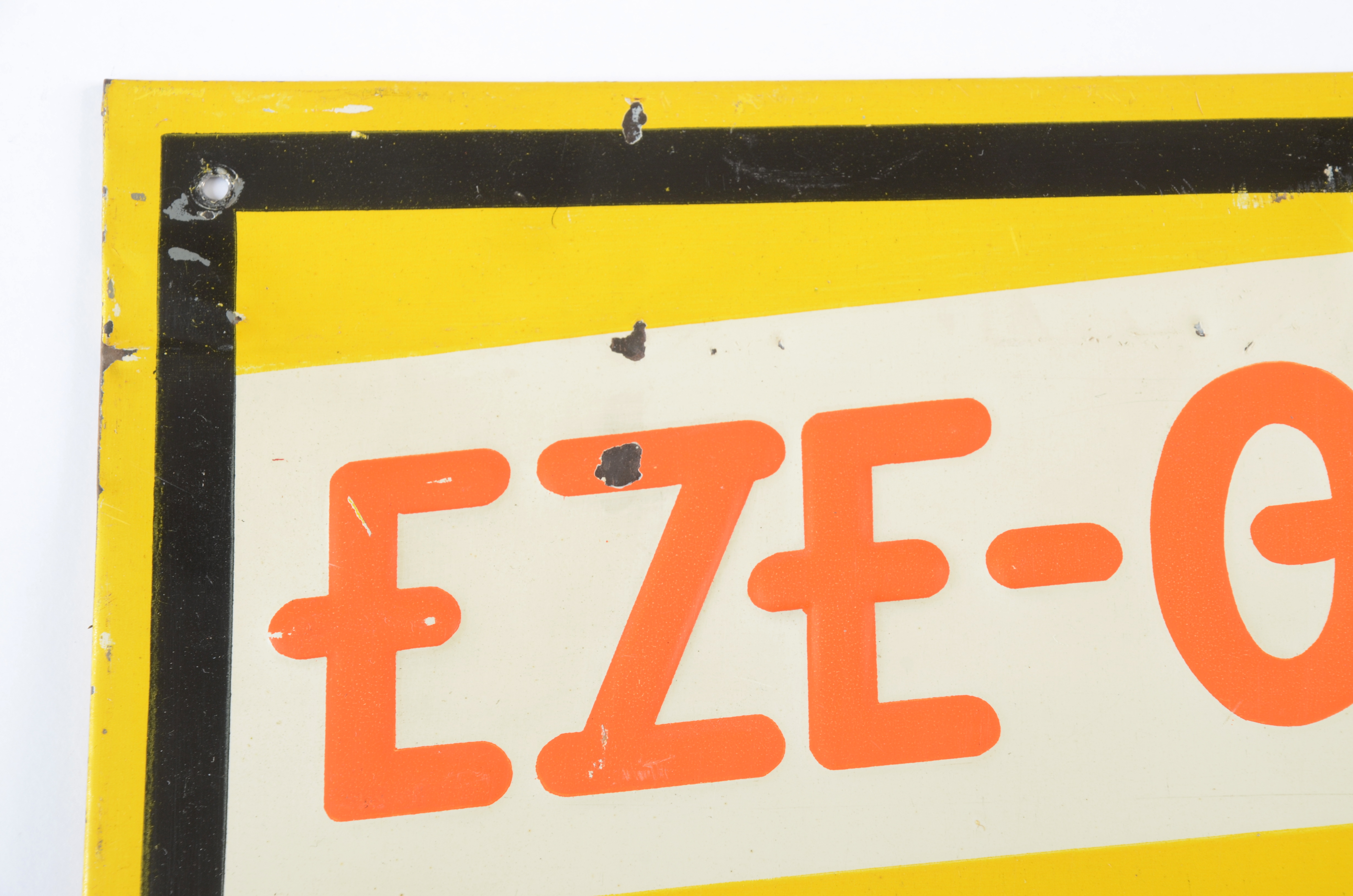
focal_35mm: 158
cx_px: 676
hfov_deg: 13.1
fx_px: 5907
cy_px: 448
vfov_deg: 8.7
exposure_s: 1/125
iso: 200
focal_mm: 105
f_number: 10
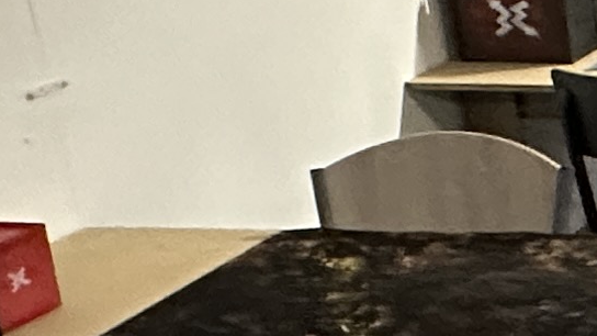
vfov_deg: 10.7
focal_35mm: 113
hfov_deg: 13.0
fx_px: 1789
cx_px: 1525
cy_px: 152
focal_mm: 2.22
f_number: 2.2
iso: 640
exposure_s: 1/60
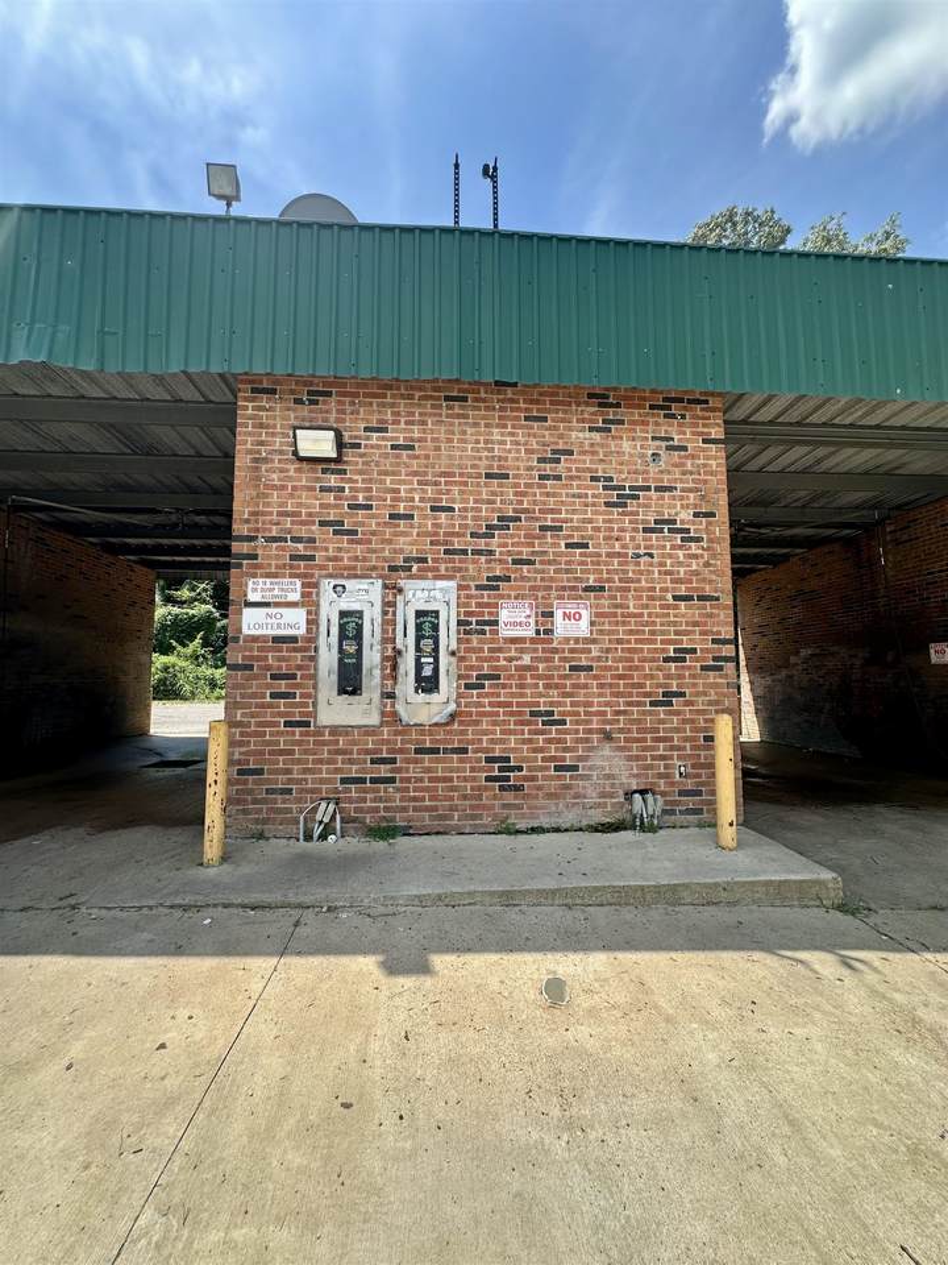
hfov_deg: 85.7
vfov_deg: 102.1
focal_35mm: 14
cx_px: 474
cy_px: 632
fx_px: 511
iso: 40
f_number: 2.2
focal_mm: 2.22
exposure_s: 1/868
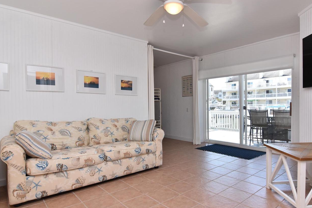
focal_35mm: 21
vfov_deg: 59.5
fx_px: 182
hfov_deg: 80.6
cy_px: 111
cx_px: 180
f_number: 11
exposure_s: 1/200
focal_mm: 12
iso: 800
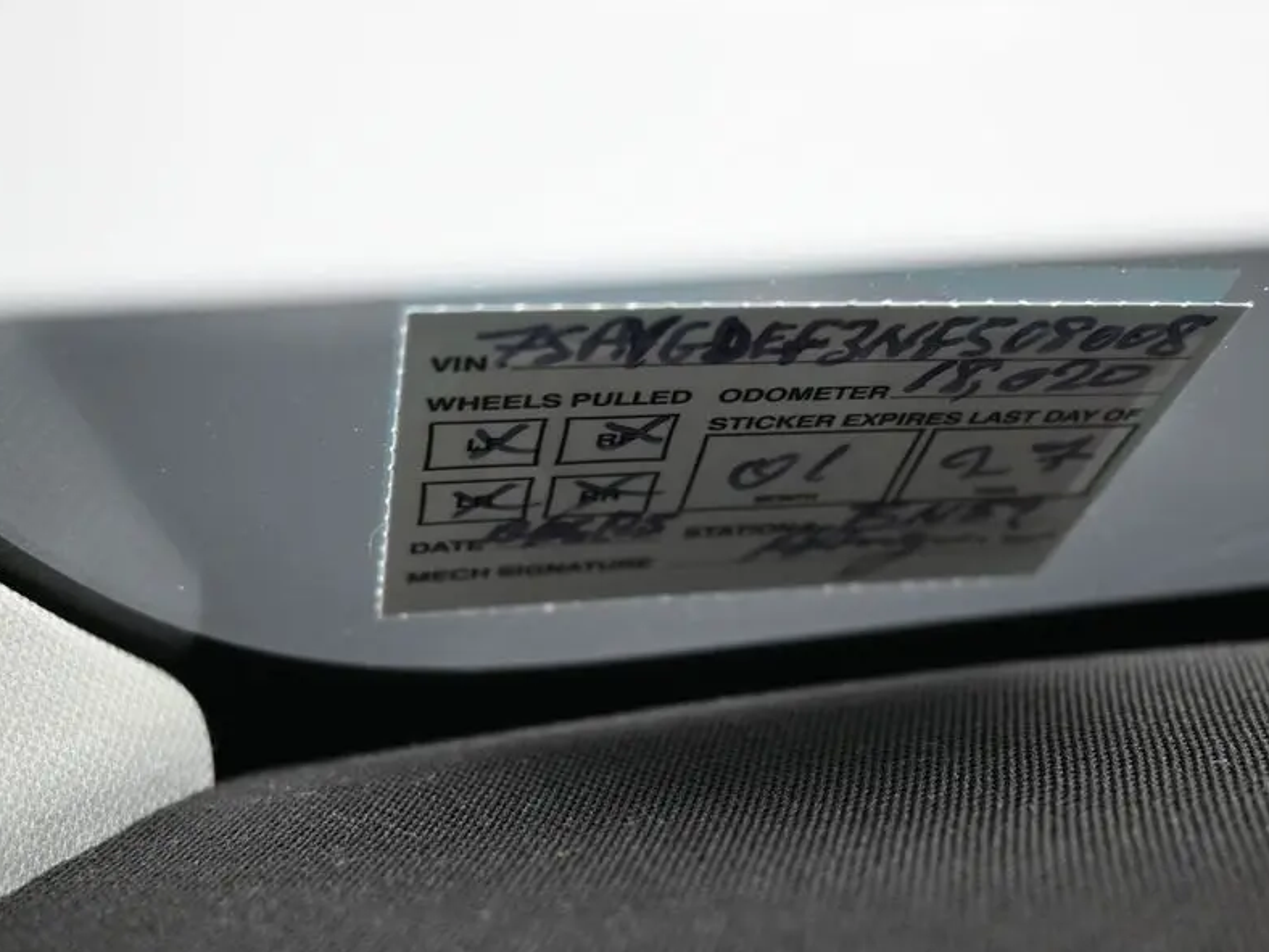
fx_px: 1684
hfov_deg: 41.1
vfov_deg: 31.5
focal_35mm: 46
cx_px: 750
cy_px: 511
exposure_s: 1/125
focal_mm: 24.5
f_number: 4.2
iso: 560
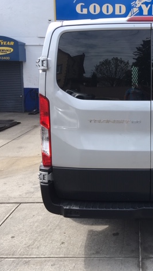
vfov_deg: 47.3
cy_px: 134
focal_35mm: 43
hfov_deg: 26.9
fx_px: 310
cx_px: 133
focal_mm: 4.15
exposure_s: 1/793
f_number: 2.2
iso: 25
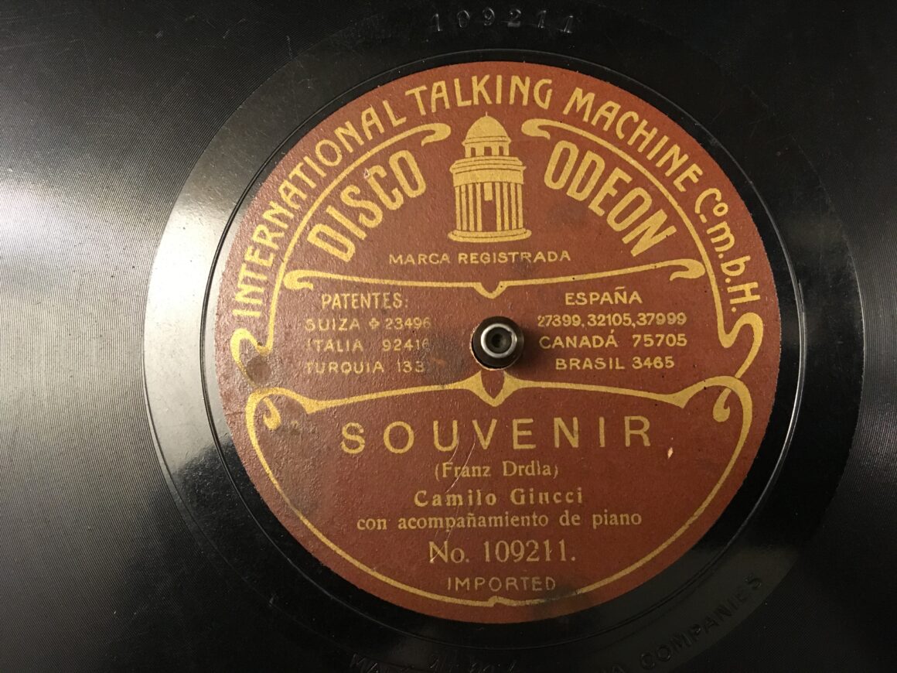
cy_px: 336
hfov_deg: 61.7
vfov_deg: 48.2
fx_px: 751
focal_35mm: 29
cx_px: 448
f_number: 2.2
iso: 200
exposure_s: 1/25
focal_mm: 4.15
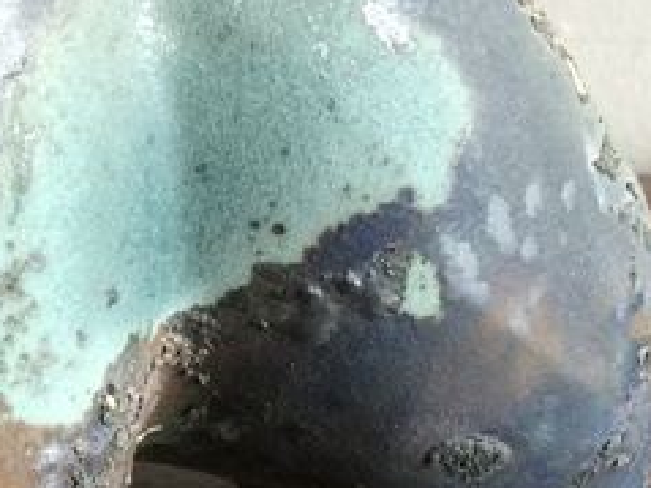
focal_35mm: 113
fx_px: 2124
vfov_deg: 13.1
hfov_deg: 16.5
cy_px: 170
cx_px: -188
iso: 125
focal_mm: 4.12
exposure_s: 1/30
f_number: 2.2
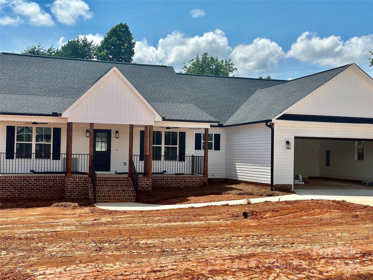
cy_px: 140
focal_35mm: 48
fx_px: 517
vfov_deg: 30.3
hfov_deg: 39.7
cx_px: 186
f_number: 1.78
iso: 64
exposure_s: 1/4184
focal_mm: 6.86
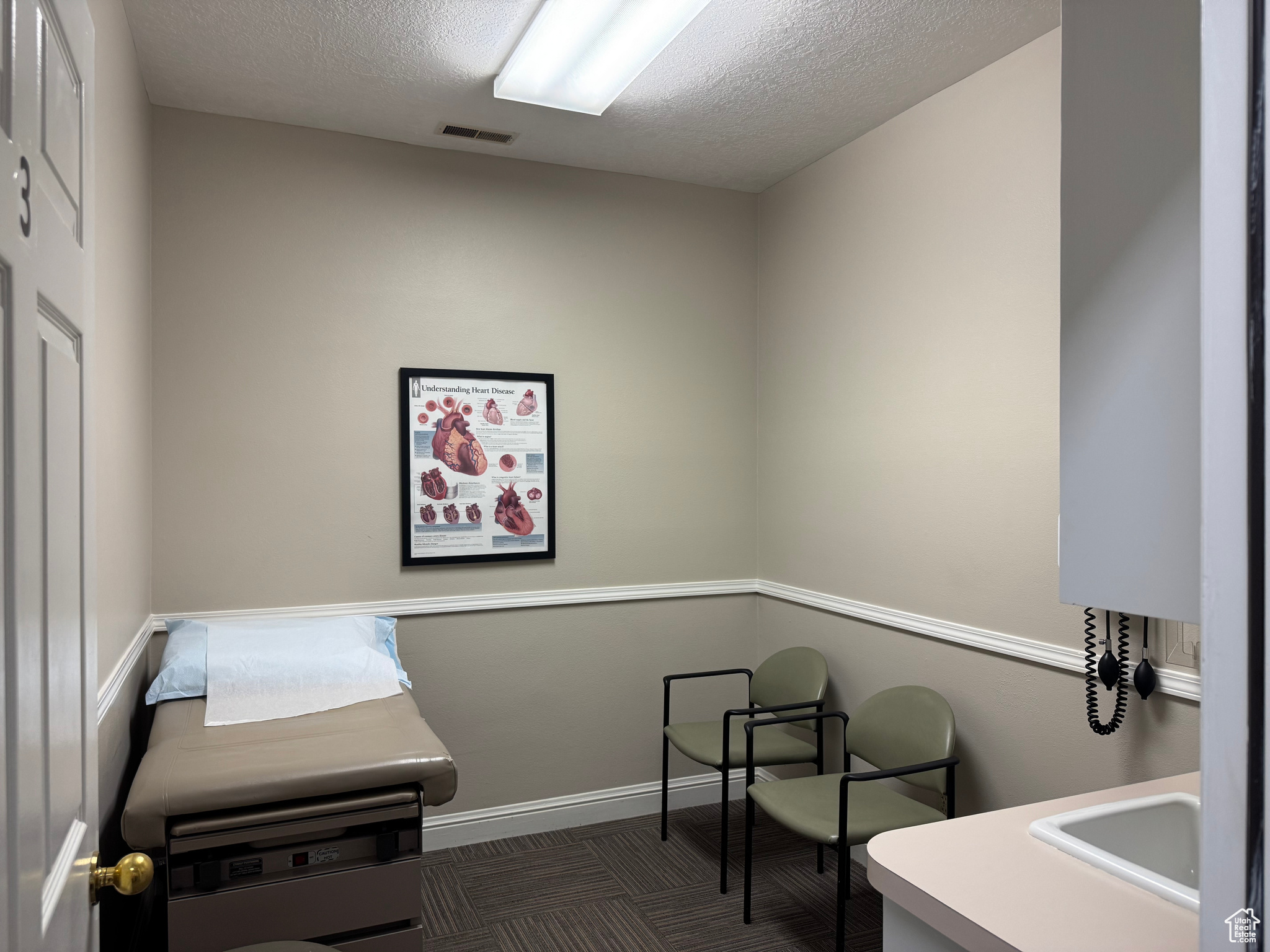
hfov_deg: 71.6
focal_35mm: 24
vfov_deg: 56.8
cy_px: 476
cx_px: 635
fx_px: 881
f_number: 1.78
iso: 160
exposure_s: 1/120
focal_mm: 6.76
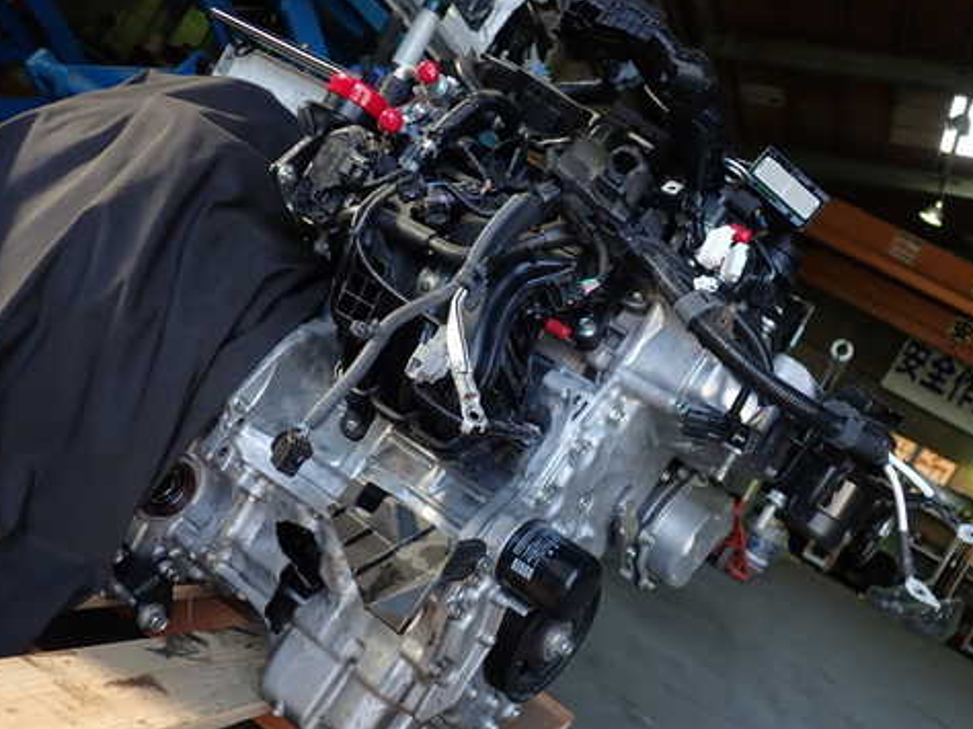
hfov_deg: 49.0
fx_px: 1068
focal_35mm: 38
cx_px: 519
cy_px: 407
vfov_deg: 37.6
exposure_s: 1/100
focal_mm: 5.4
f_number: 2.3
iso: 100
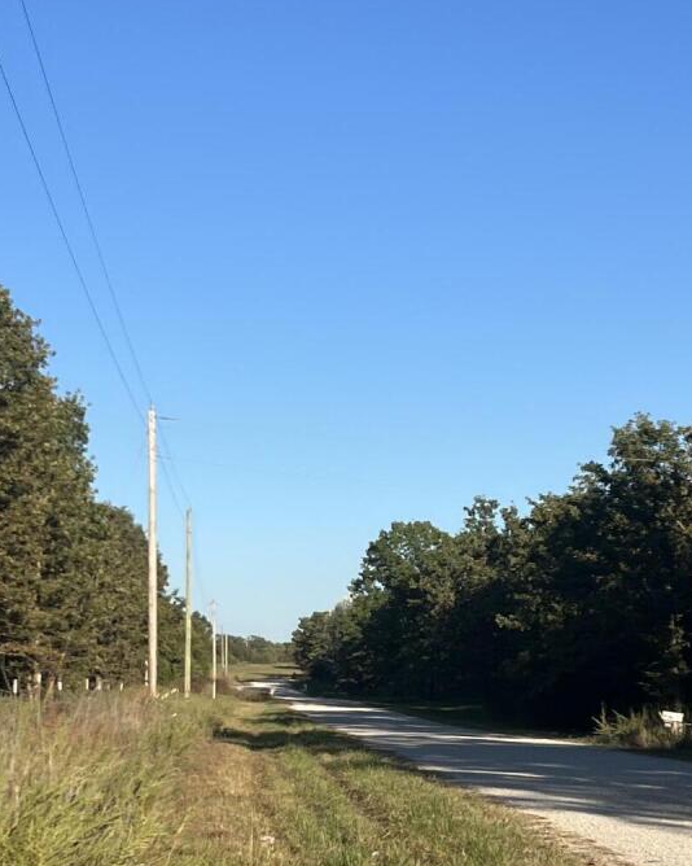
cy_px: 661
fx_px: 1947
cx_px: 324
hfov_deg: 20.2
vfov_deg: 24.8
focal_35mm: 76
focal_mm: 5.7
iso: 50
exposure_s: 1/3704
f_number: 1.5
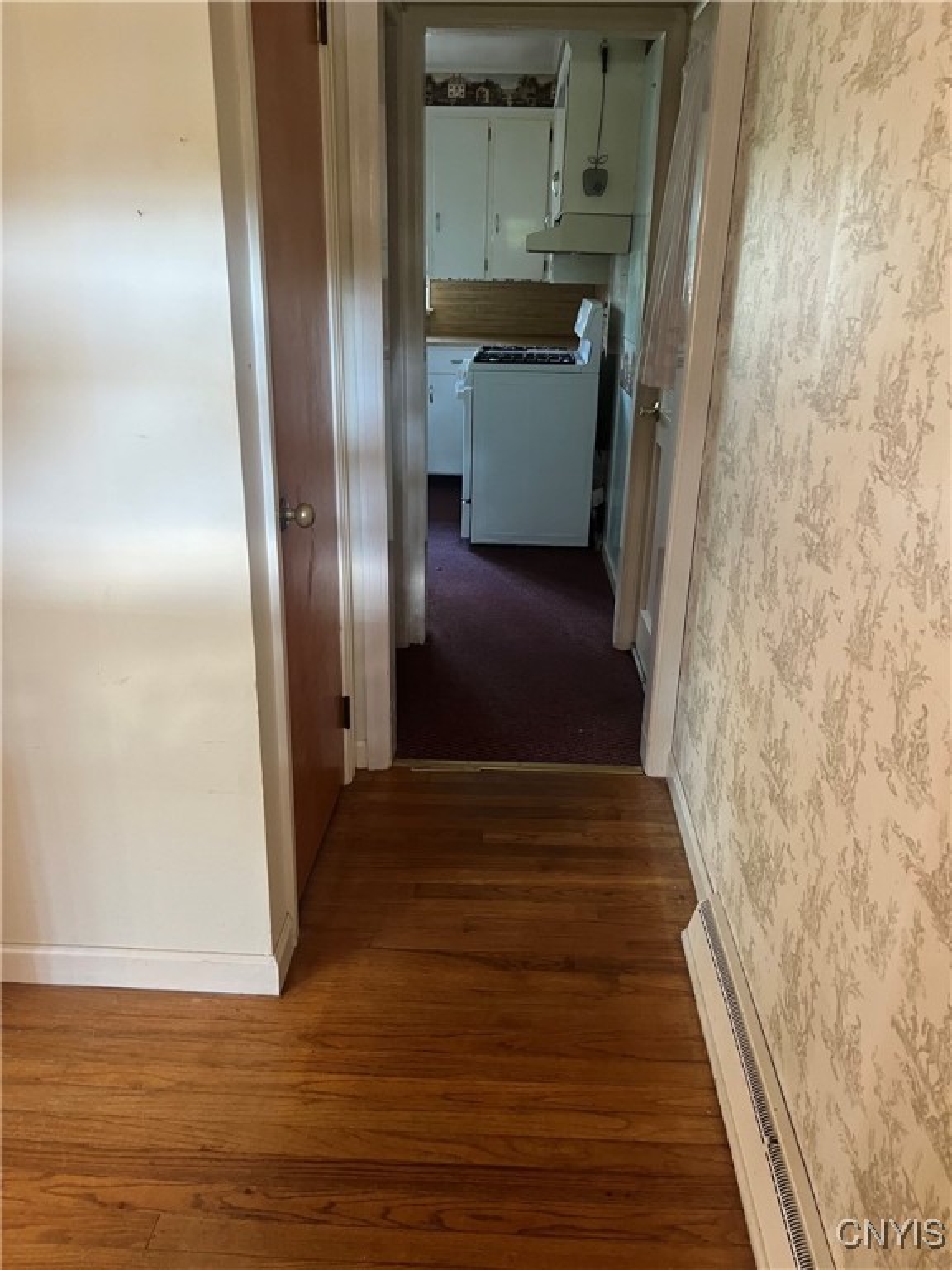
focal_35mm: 26
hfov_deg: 53.1
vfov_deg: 67.3
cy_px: 635
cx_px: 476
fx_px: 953
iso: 250
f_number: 1.5
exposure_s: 1/60
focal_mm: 5.7
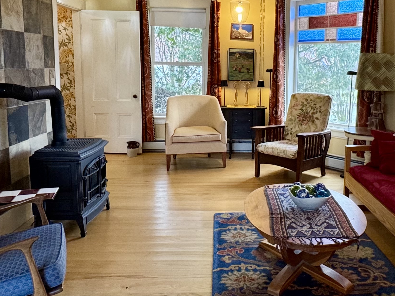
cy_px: 110
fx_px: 388
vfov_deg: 41.5
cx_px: 249
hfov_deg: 53.3
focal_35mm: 34
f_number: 2.2
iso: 200
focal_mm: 2.22
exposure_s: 1/120
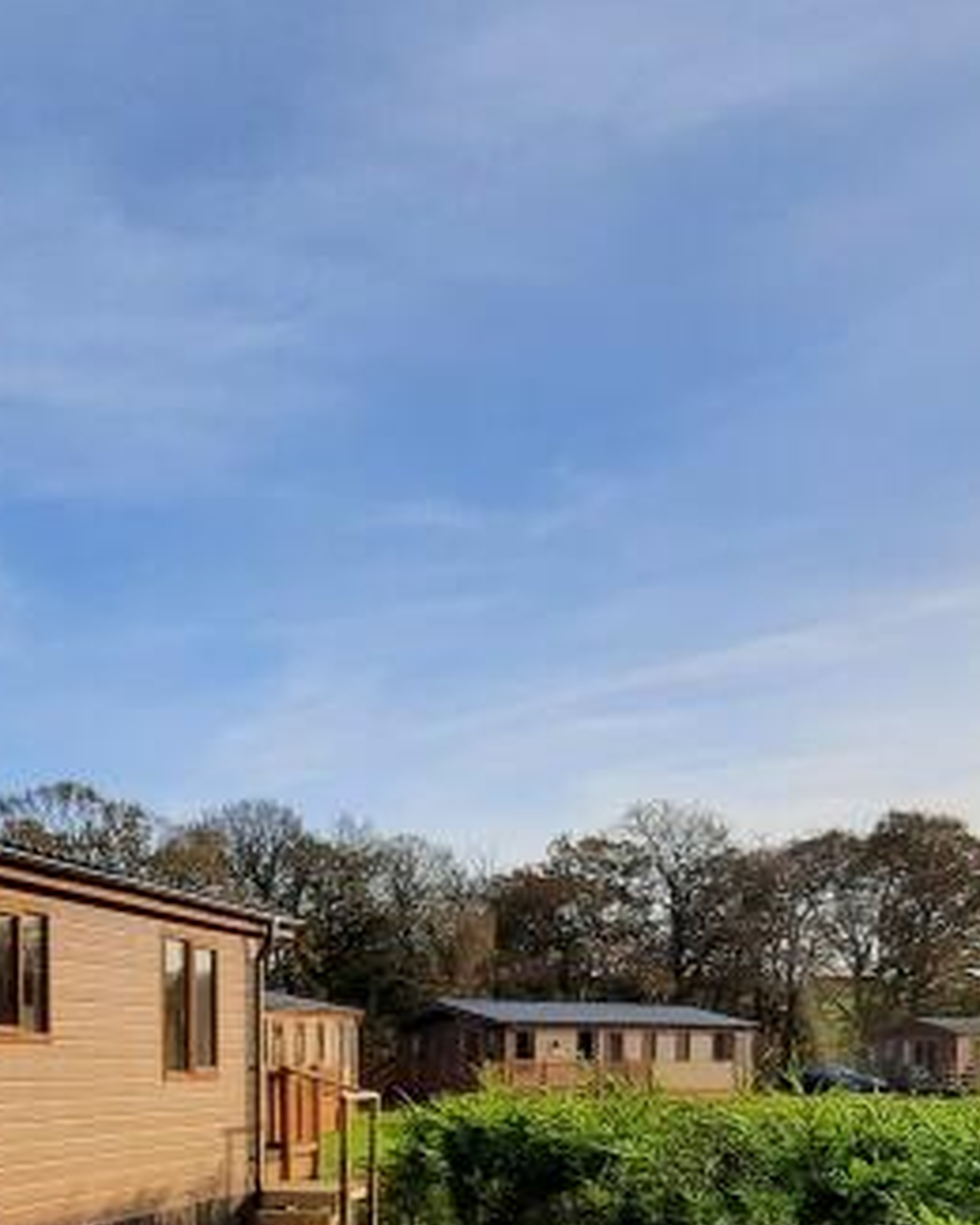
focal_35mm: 40
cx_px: 185
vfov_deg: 40.7
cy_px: 1191
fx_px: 1450
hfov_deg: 36.0
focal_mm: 1.74
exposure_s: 1/1261
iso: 40
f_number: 2.2
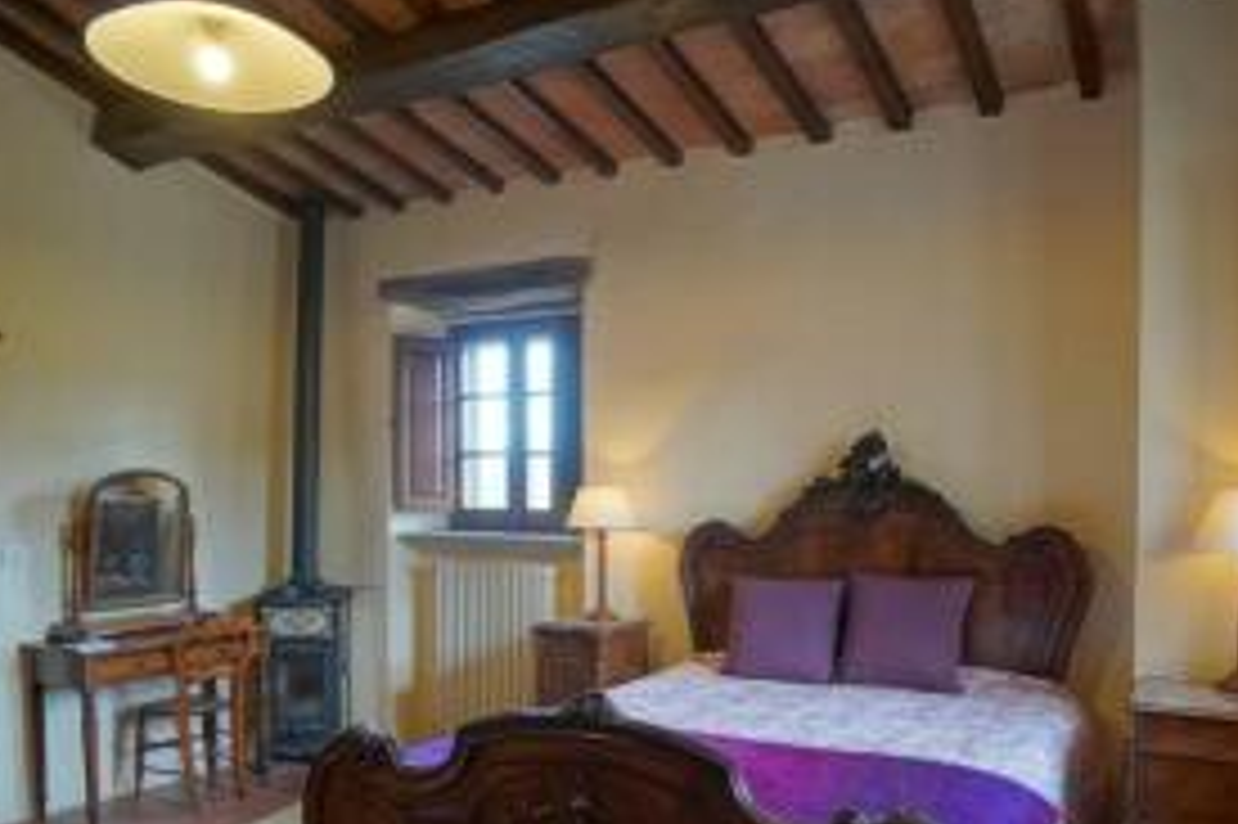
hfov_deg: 69.3
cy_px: 543
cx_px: 675
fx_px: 894
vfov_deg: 48.7
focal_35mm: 26
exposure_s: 1/30
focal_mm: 10
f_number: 4
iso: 1250
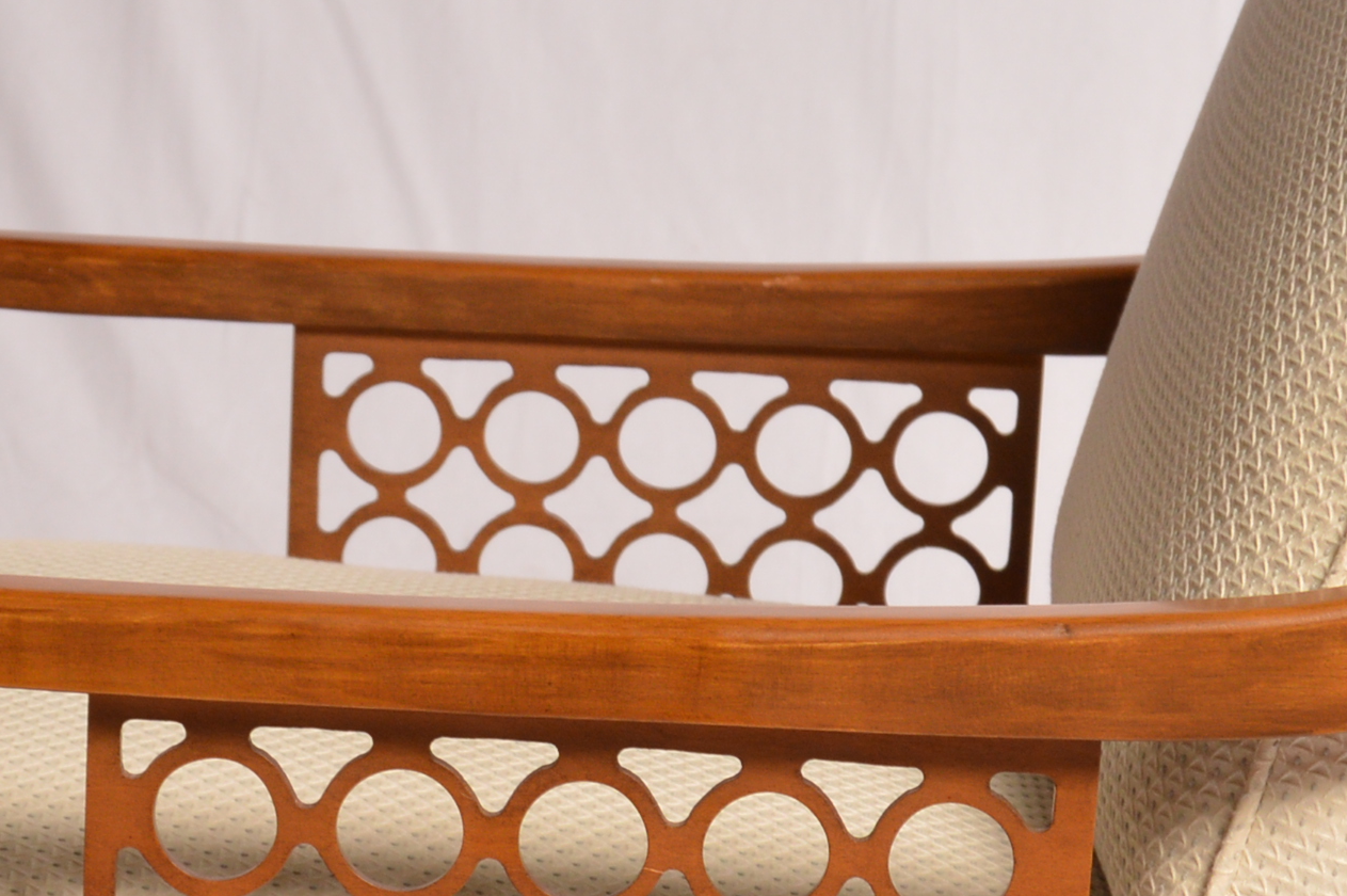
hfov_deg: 13.7
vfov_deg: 9.1
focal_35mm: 150
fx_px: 5608
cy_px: 954
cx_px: 661
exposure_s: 1/160
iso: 200
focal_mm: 28
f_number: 5.6
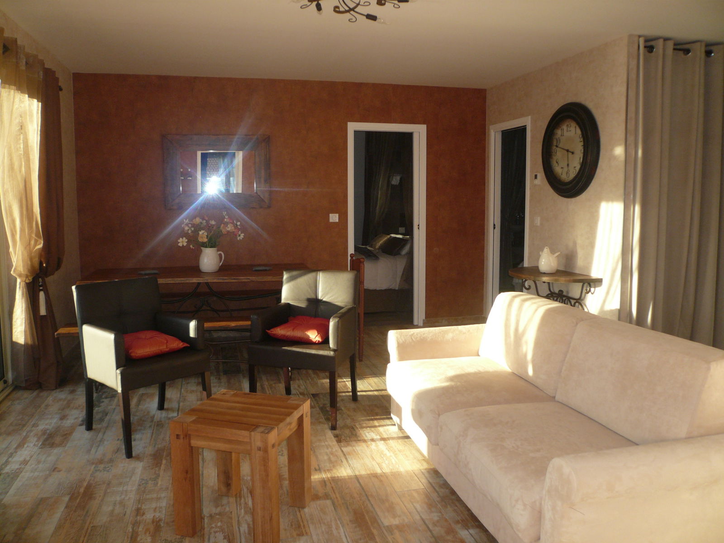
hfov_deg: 63.4
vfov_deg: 49.7
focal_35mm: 28
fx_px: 586
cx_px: 362
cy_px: 272
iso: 100
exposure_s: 1/160
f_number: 2.8
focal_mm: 4.6
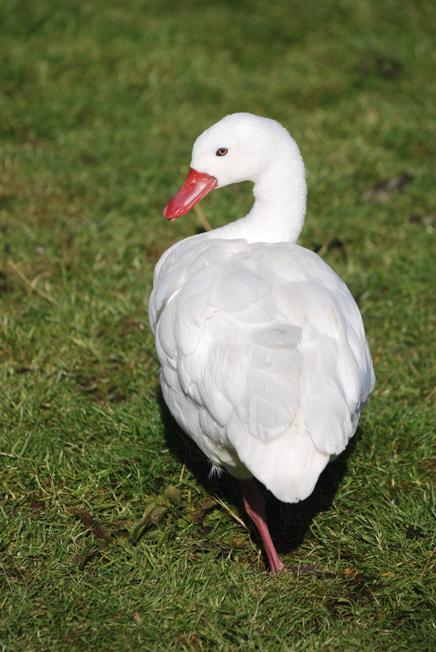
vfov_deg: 9.1
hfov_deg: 6.1
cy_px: 326
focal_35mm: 225
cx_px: 218
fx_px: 4076
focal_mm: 150
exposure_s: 1/2000
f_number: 5.6
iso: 200
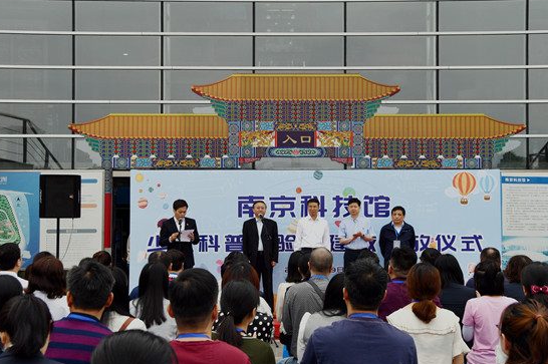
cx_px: 277
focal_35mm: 51
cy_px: 177
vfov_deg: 26.4
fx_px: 776
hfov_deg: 38.9
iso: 140
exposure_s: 1/250
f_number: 8
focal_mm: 32
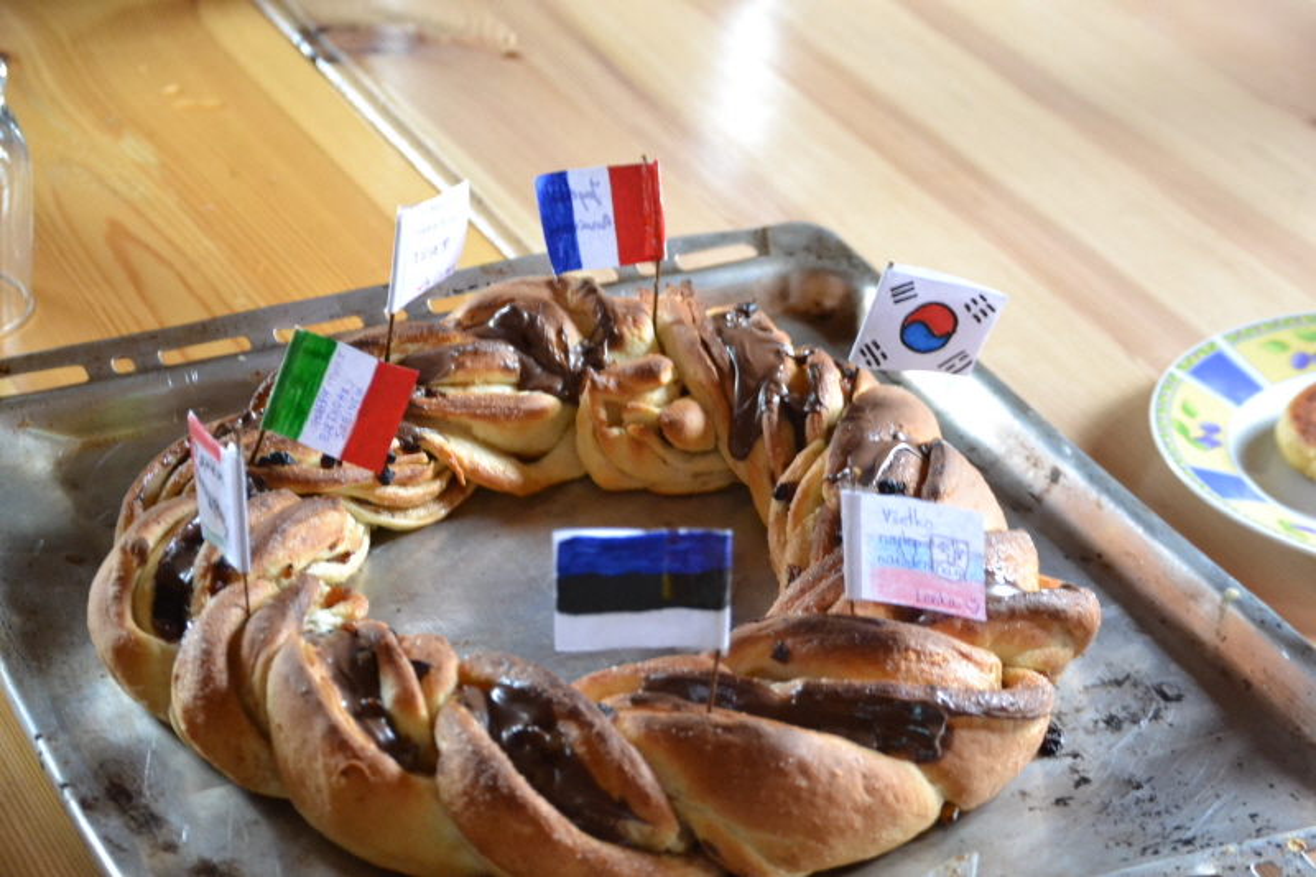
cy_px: 438
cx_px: 658
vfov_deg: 14.0
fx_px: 3563
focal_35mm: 98
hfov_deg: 20.9
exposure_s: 1/25
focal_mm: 65
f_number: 5
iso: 3200
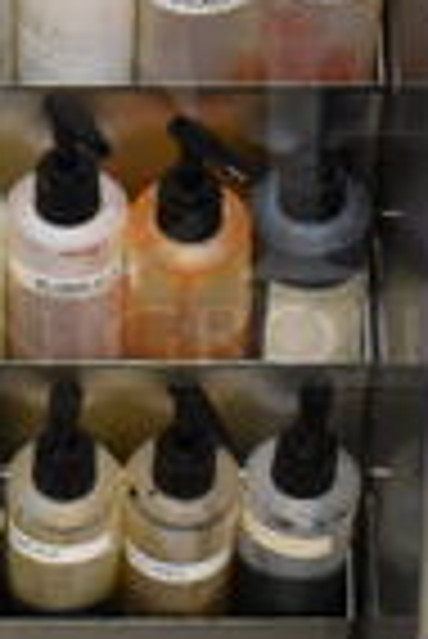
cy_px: 148
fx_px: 2635
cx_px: 27
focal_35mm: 148
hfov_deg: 9.2
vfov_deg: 13.8
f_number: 3.8
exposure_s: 1/125
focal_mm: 23
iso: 4000
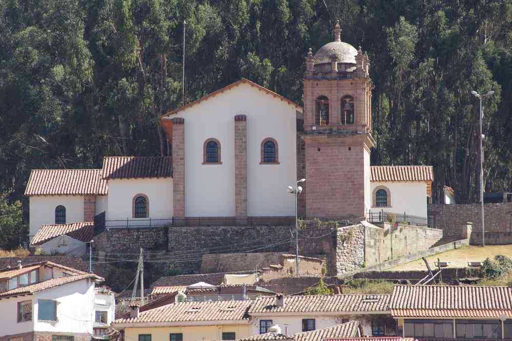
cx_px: 256
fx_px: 4906
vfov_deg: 4.0
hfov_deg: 6.0
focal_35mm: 345
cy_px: 170
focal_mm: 230
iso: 800
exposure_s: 1/250
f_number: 8
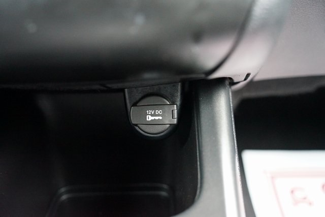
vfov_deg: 34.2
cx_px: 162
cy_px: 108
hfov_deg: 49.5
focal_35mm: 39
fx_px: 352
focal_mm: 39
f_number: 3.2
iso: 6400
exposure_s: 1/60
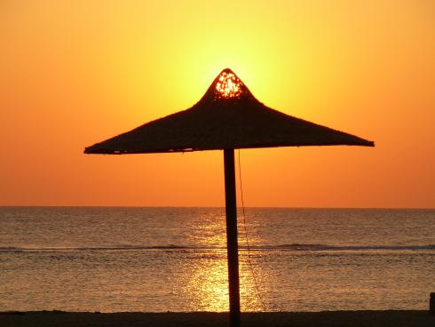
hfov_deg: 9.7
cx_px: 218
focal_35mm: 204
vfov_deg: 7.3
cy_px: 164
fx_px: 2565
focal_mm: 30.3
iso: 80
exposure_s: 1/640
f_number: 4.1
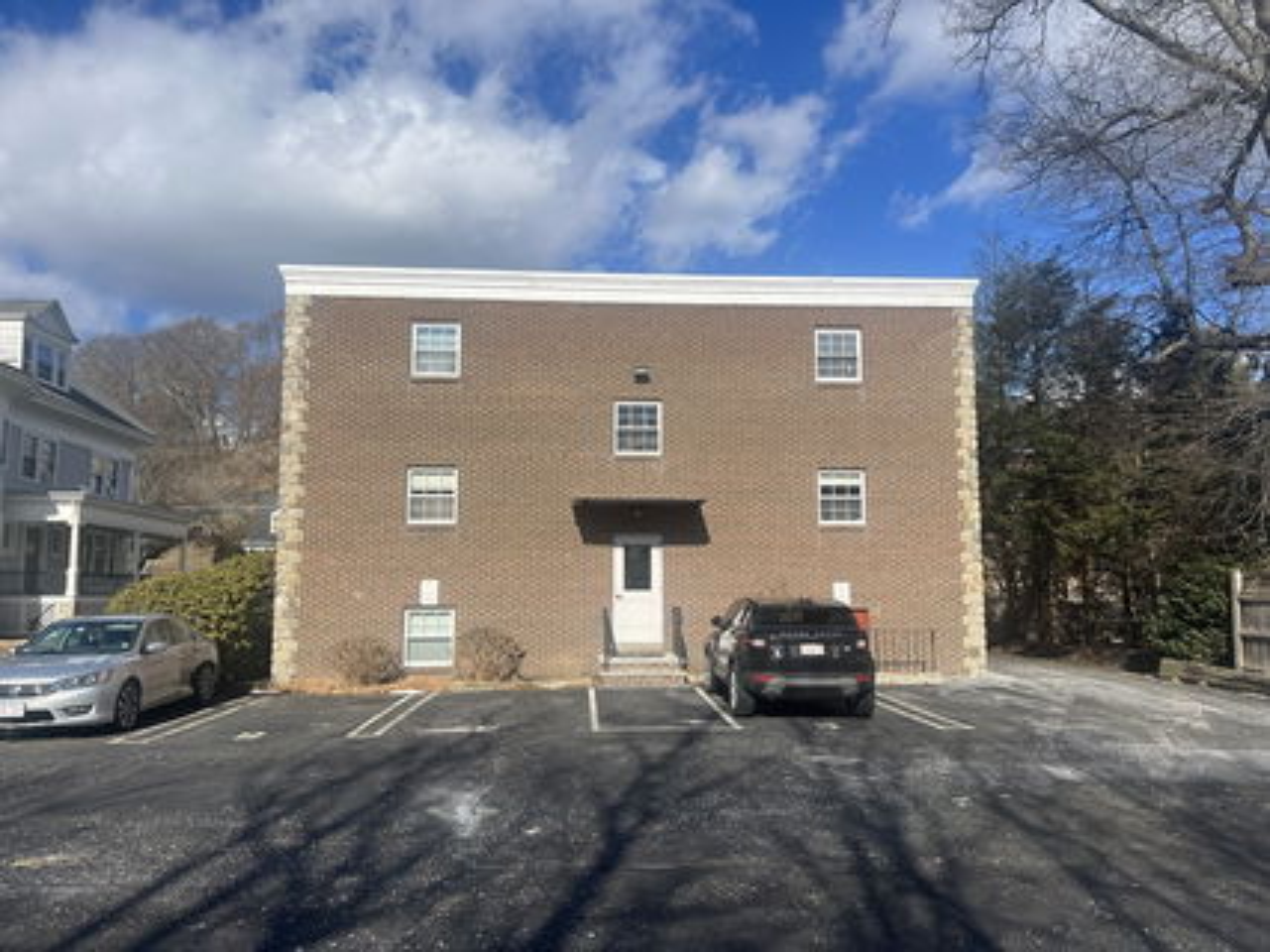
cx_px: 635
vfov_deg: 53.0
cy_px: 476
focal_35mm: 26
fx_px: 954
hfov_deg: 67.3
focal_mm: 5.7
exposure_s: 1/5587
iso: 50
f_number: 1.5
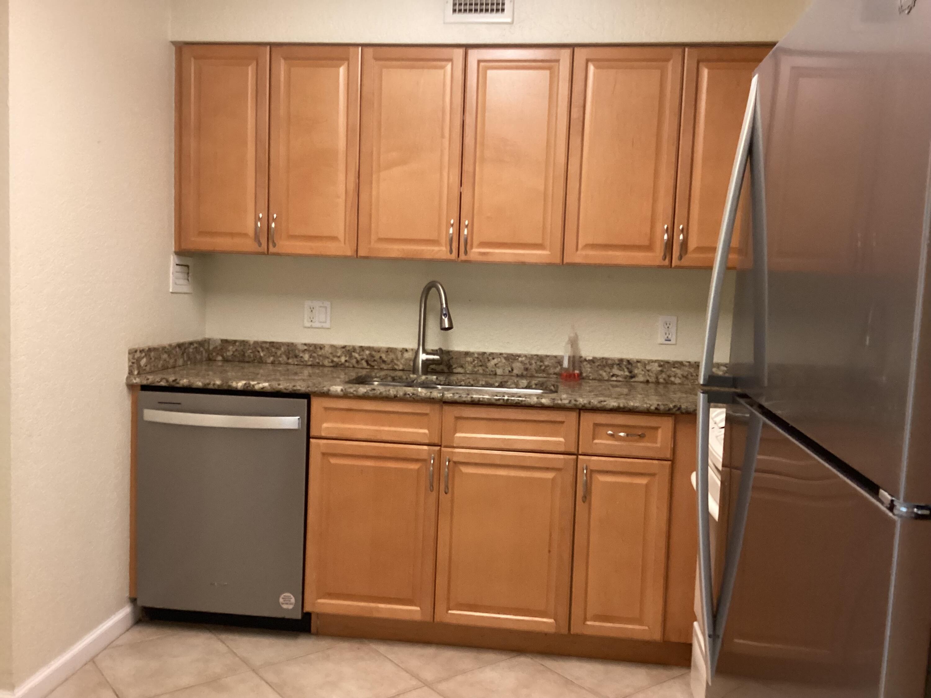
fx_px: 834
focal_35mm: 31
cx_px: 466
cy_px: 349
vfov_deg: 45.4
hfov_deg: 58.4
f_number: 2.4
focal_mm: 3.3
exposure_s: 1/30
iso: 320
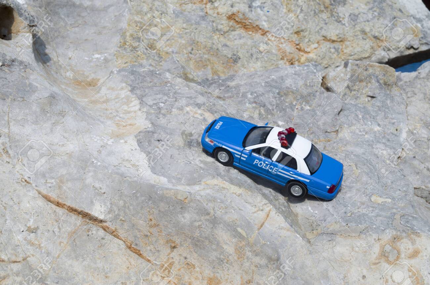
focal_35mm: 67
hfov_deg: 30.1
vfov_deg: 20.2
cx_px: 215
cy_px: 142
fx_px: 799
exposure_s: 1/200
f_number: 10
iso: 200
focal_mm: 45
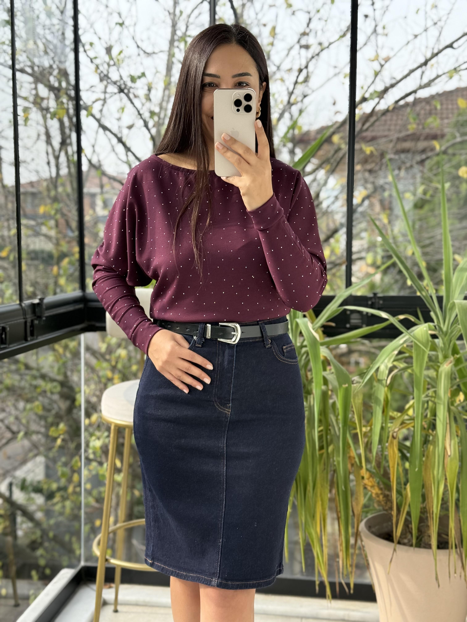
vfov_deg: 39.7
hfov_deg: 30.3
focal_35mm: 48
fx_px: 863
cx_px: 234
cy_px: 311
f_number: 1.78
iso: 100
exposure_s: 1/370
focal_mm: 6.76
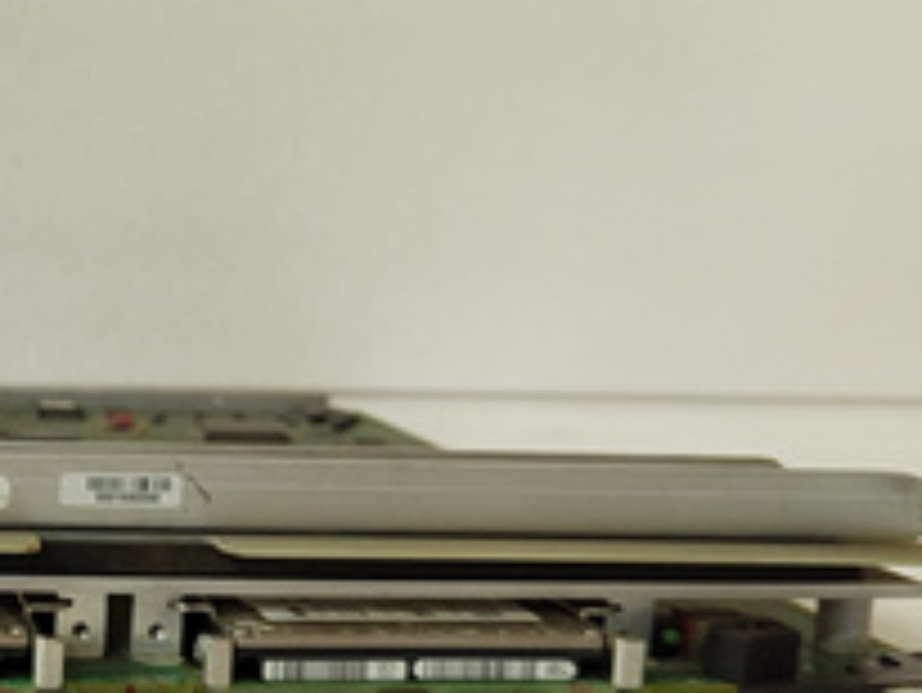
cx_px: -45
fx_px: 1492
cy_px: 385
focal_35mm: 56
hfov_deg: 31.2
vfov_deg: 26.1
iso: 2113
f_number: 1.9
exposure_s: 1/100
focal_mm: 5.52
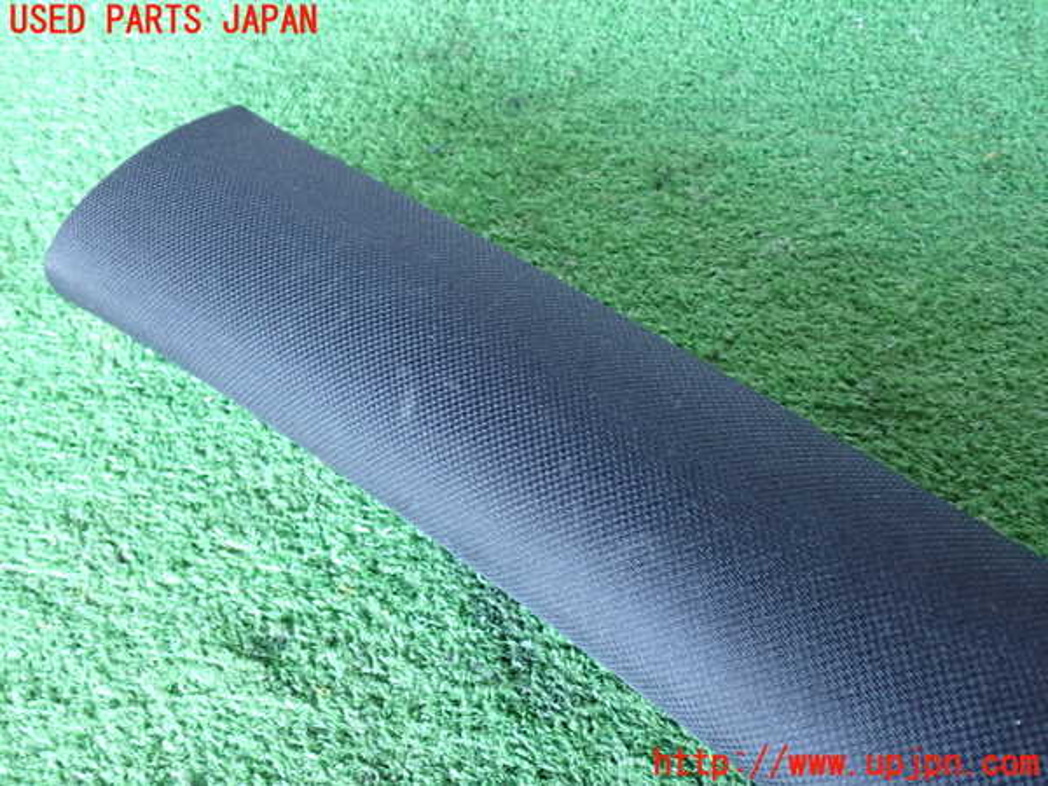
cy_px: 393
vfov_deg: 44.2
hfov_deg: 56.8
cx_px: 524
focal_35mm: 32
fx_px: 969
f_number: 2.4
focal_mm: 5.79
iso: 640
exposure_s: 1/30
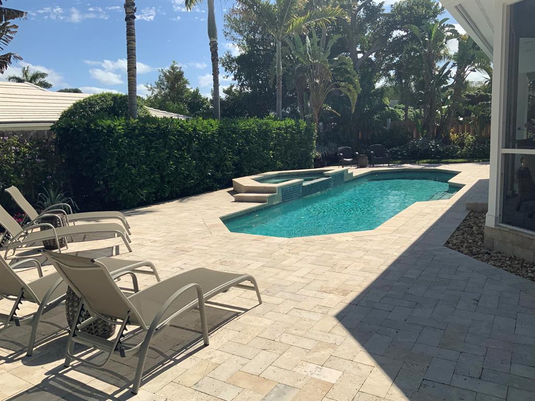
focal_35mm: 29
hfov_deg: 61.7
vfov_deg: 48.2
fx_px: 448
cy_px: 200
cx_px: 268
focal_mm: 3
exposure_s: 1/3788
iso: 20
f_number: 1.8
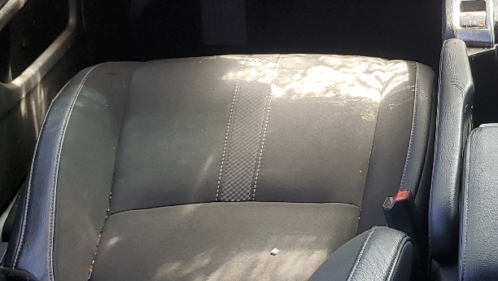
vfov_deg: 16.3
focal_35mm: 74
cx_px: 526
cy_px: 104
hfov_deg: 26.6
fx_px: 978
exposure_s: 1/120
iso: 56
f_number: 1.5
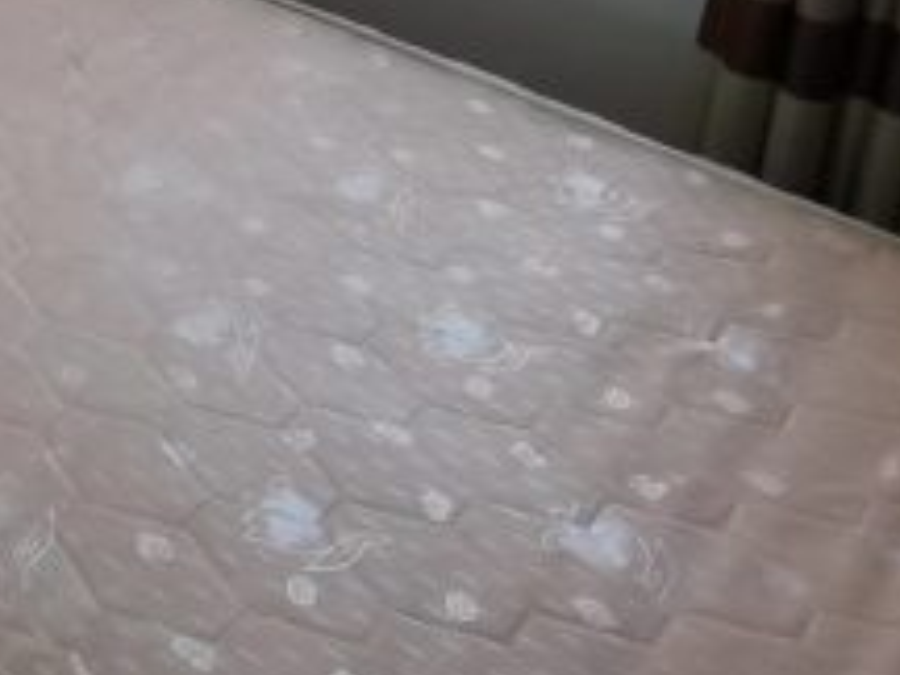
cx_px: -204
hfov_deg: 26.9
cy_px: -312
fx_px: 1638
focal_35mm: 63
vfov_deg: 20.3
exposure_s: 1/100
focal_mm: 2.26
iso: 100
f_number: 2.2
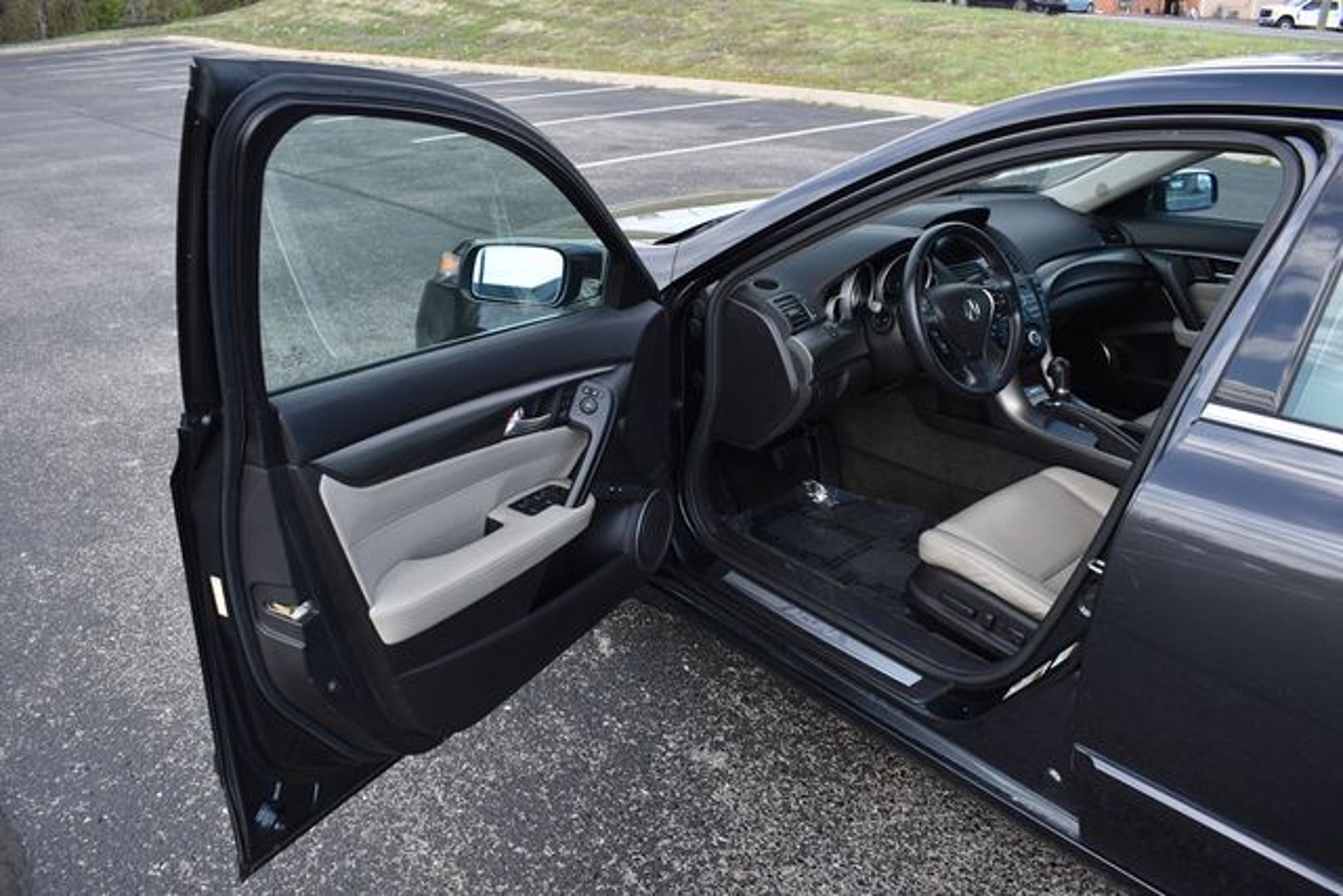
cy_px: 448
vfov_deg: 48.0
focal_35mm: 27
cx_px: 672
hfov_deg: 67.4
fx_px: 1007
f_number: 5.6
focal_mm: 18
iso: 200
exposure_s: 1/250
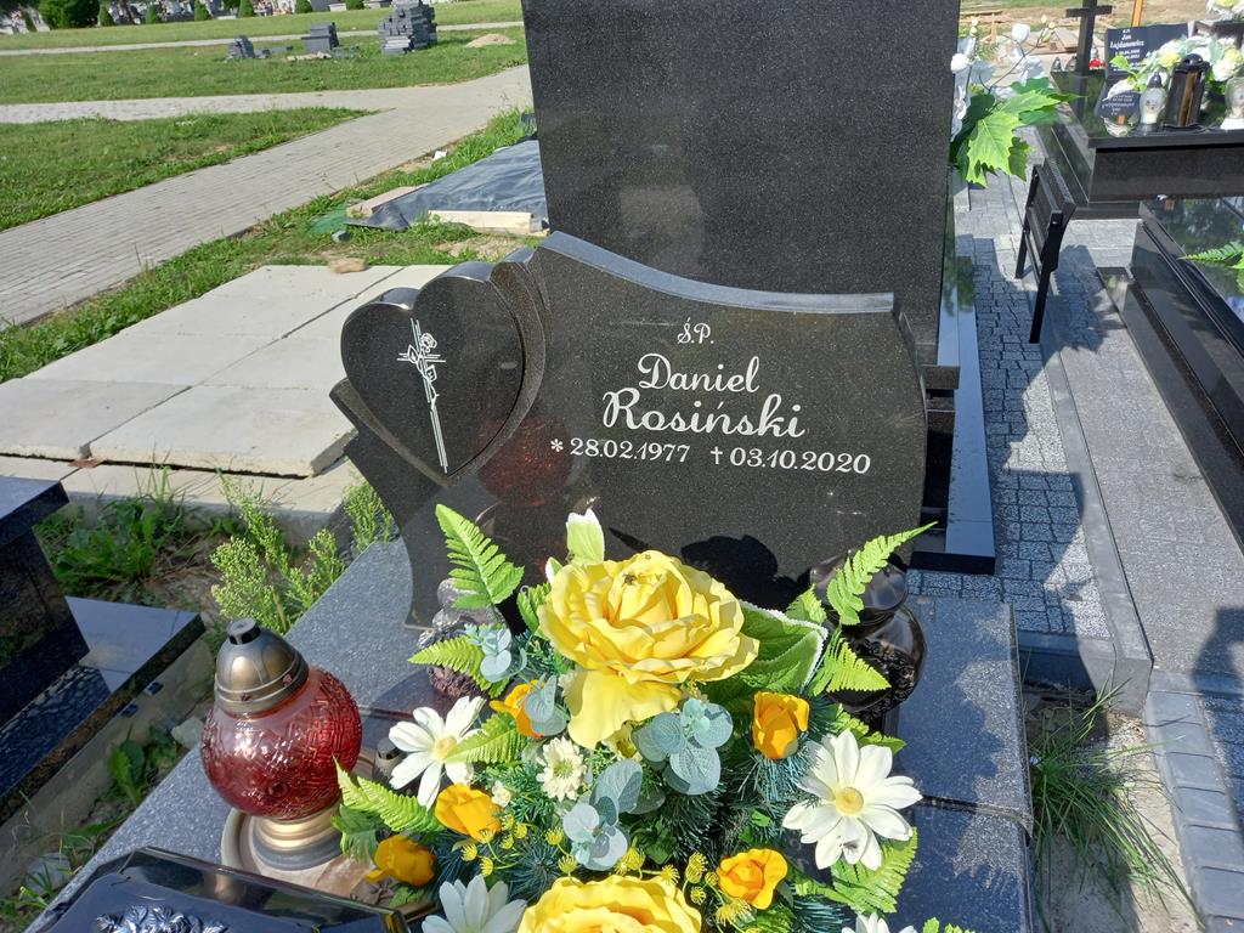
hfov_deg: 69.4
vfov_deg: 54.9
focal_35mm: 25
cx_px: 622
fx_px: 898
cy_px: 466
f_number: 2
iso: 25
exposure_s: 1/425
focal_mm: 4.6
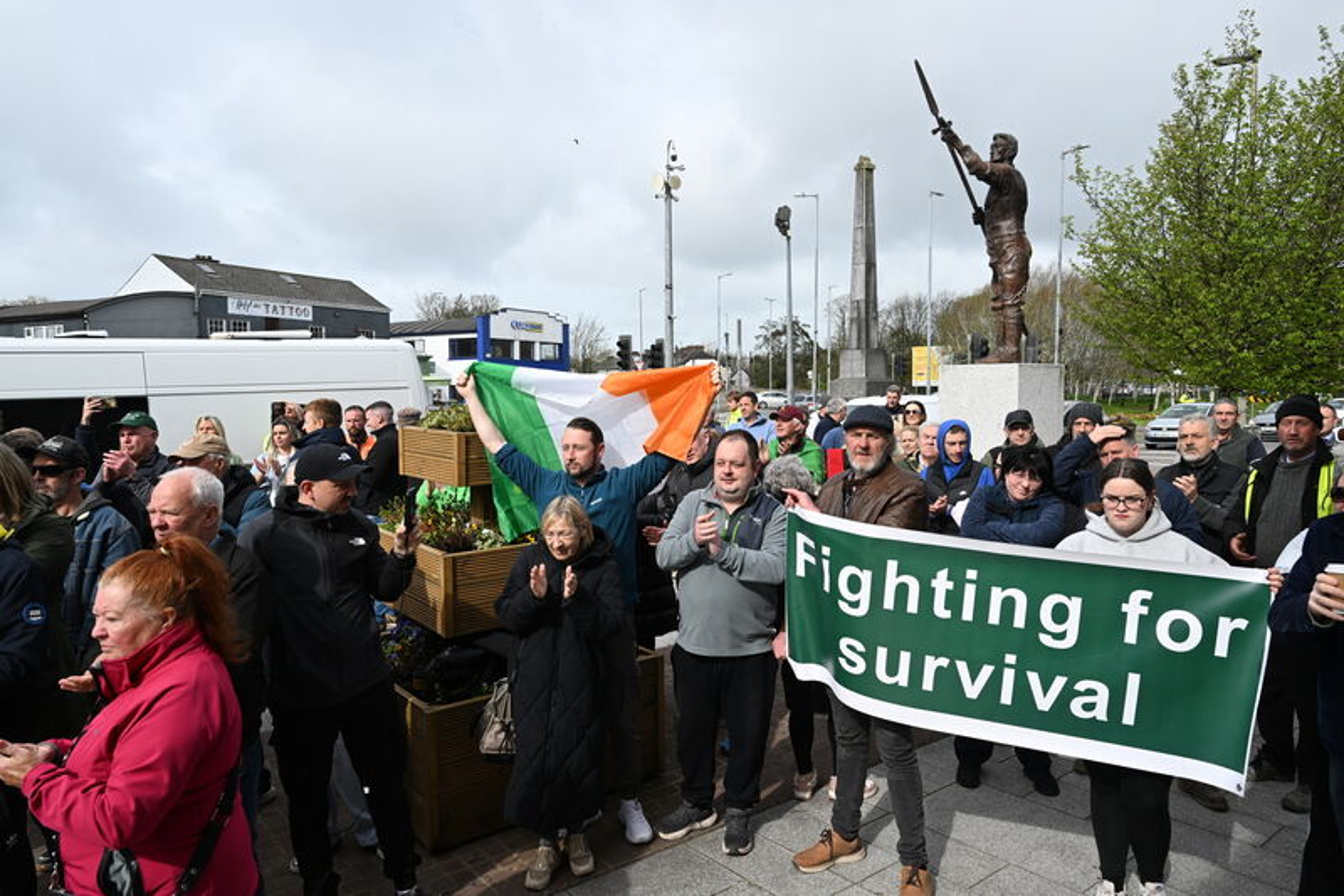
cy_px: 448
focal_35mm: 24
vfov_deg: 53.1
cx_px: 672
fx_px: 896
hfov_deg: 73.8
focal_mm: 24
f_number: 9
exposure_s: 1/160
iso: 100
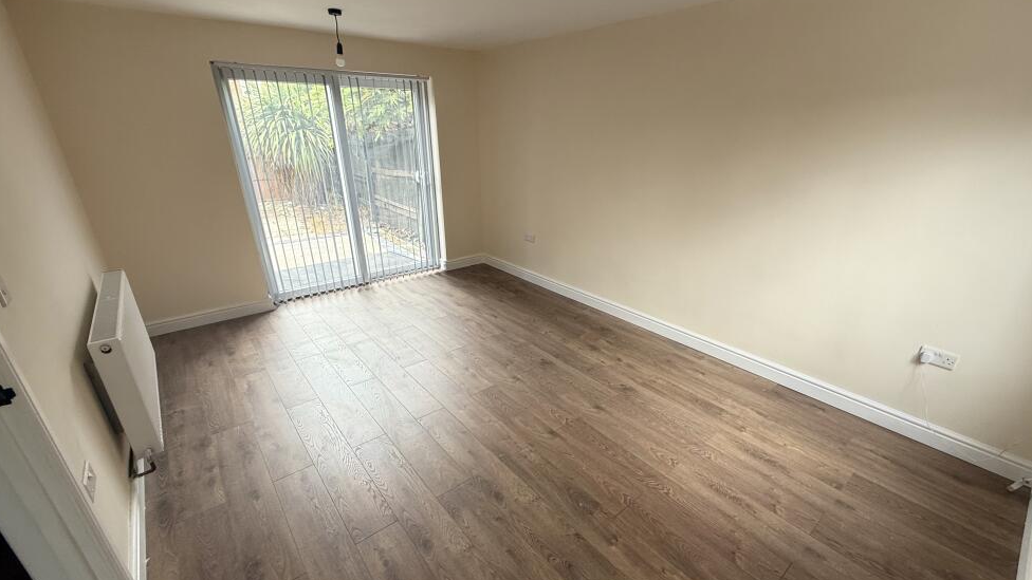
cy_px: 307
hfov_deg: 99.3
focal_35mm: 16
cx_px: 532
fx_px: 438
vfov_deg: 67.0
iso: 64
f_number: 2.2
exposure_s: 1/99
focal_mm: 2.22
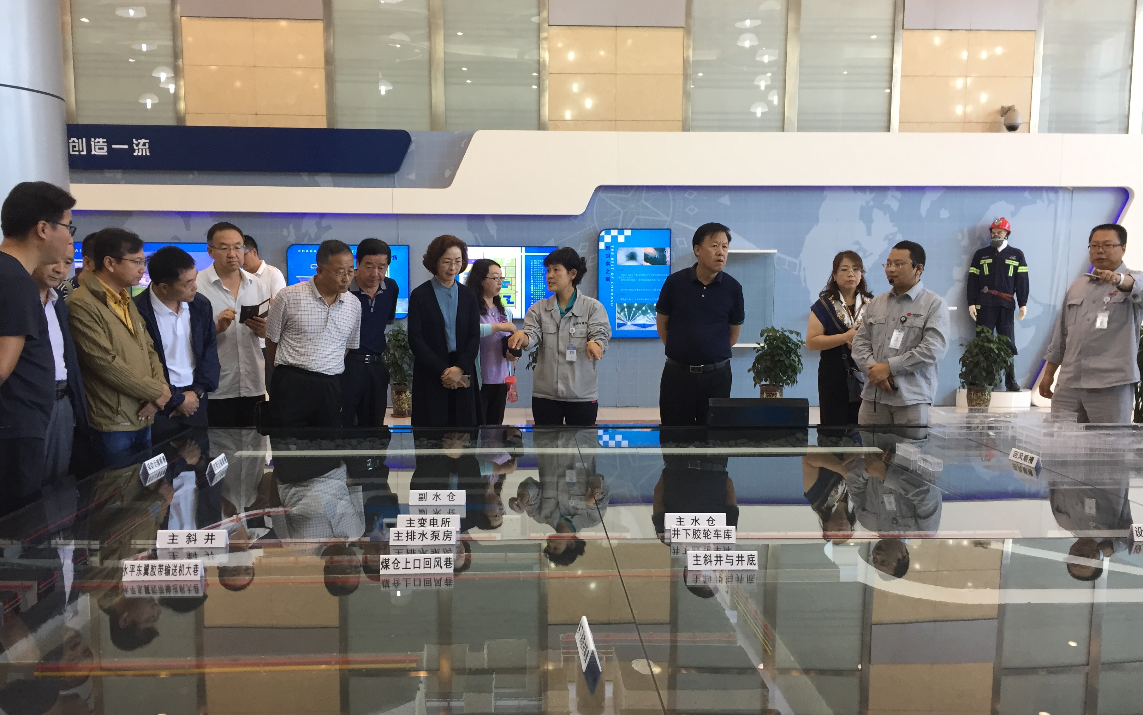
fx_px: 966
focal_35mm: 31
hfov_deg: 61.2
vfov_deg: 40.6
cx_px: 575
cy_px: 392
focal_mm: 4.15
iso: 50
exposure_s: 1/33
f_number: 2.2
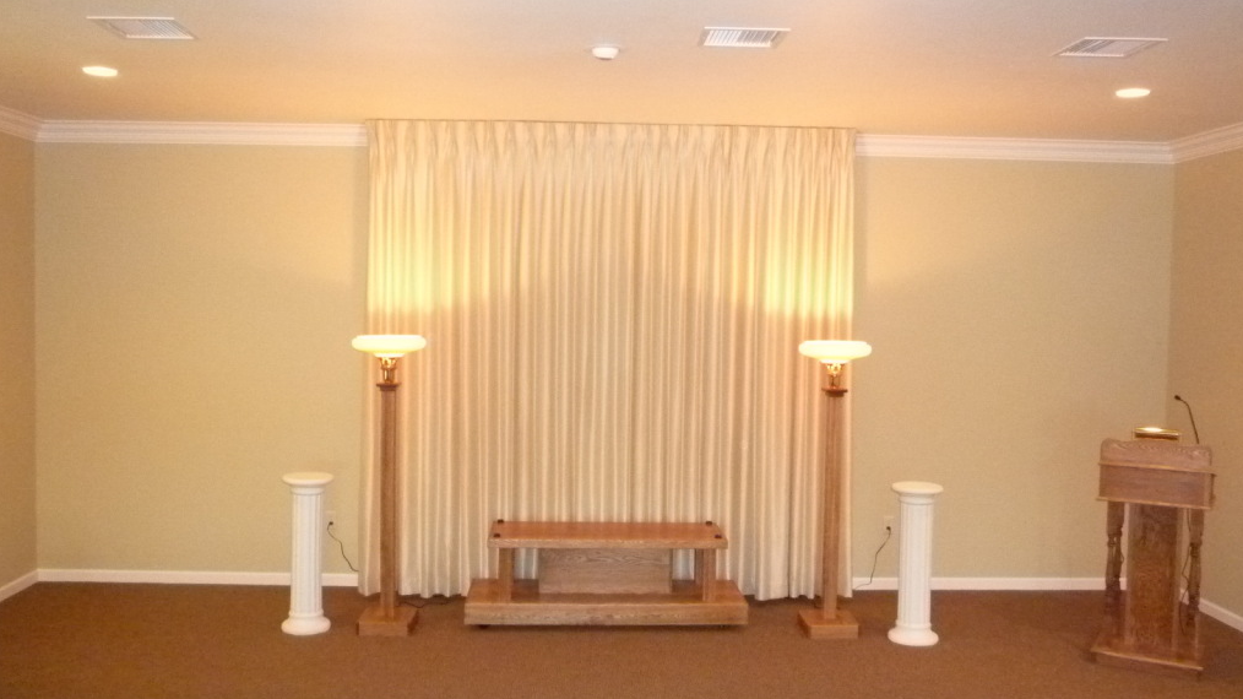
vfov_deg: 35.6
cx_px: 620
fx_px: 1087
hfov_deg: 59.5
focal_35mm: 33
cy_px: 351
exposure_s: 1/30
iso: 1000
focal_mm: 5.2
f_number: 3.3
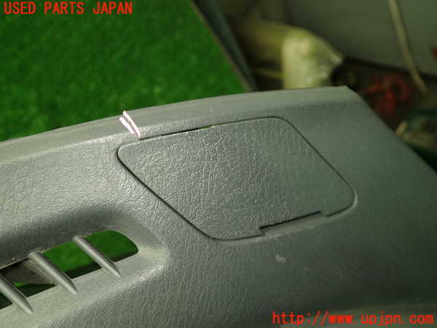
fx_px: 379
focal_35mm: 30
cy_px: 164
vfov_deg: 46.8
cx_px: 218
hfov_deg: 60.0
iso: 200
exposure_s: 1/50
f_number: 2.3
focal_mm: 5.4
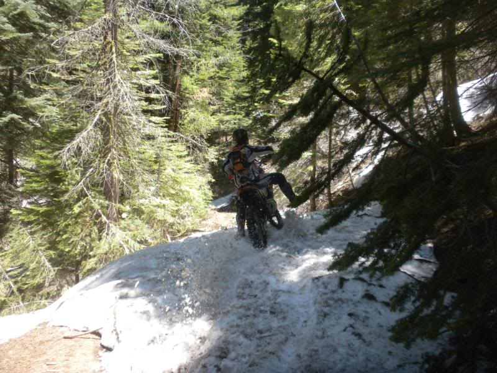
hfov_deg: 50.1
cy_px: 186
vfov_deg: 38.7
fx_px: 531
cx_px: 248
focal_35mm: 37
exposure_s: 1/554
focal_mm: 6.6
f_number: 3.5
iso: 244
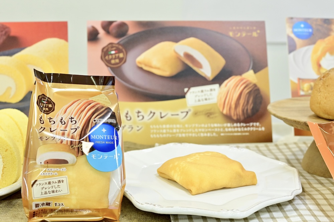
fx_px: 557
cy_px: 111
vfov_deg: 22.6
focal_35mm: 60
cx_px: 167
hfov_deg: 33.4
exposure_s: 1/160
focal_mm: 60
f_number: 9
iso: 6400
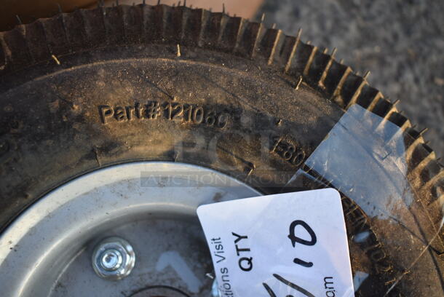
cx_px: 222
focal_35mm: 38
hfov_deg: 51.2
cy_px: 148
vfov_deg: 35.6
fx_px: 463
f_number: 4
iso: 320
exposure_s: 1/125
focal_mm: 25
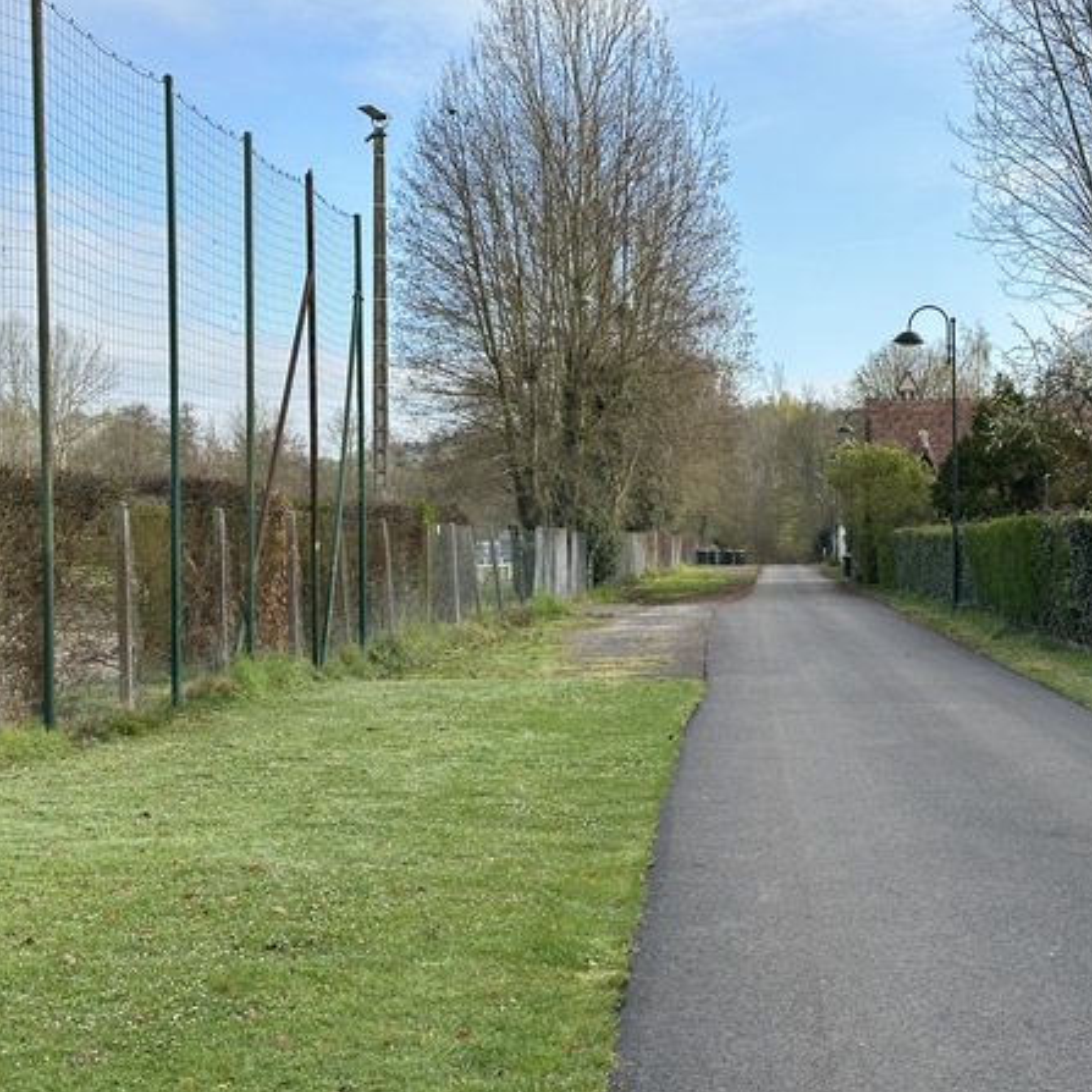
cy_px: 547
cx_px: 669
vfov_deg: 30.0
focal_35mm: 57
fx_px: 2034
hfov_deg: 29.9
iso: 64
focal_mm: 6.86
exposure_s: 1/1289
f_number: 1.78
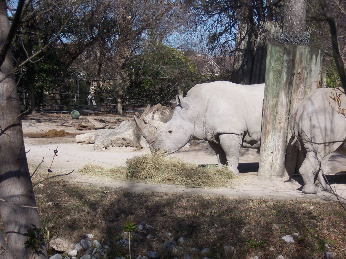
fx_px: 1080
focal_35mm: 108
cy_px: 130
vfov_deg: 13.7
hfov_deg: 18.2
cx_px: 173
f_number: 5.6
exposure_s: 1/500
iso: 80
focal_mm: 18
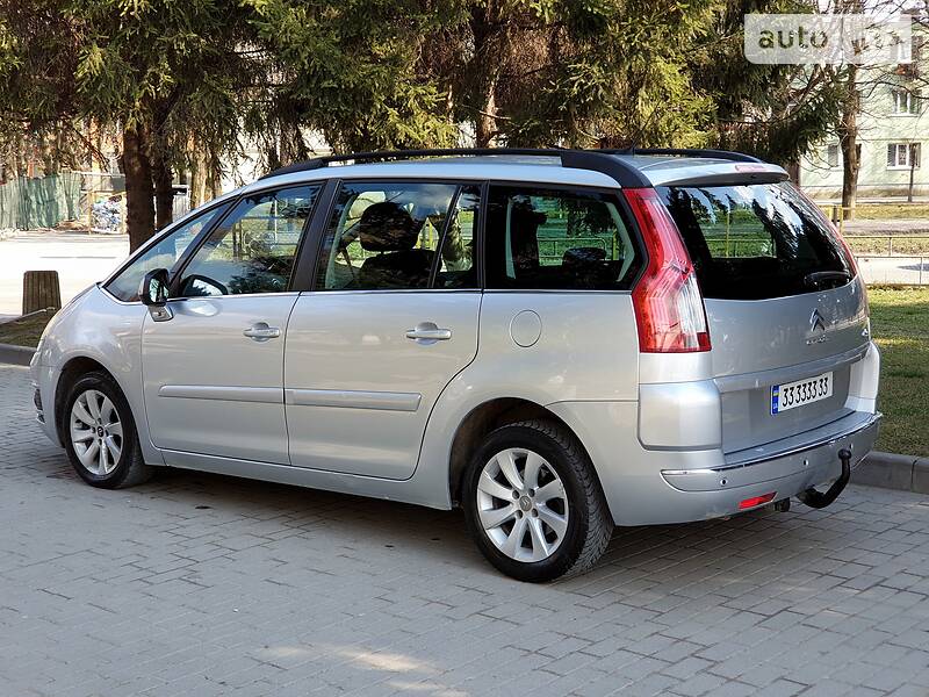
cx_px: 464
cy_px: 348
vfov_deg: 28.0
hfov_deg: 36.8
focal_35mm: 52
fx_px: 1396
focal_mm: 6
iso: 25
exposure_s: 1/152
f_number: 2.4
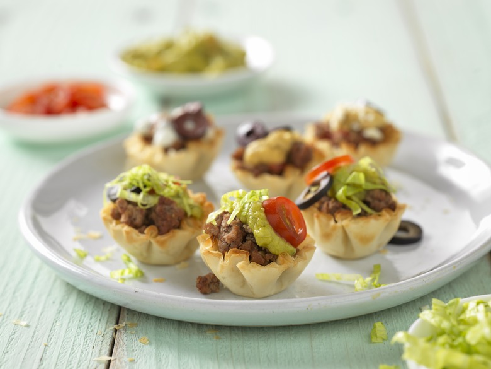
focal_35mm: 94
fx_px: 1333
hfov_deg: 20.9
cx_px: 246
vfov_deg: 15.7
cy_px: 184
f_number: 7.1
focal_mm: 120
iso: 100
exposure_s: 1/5
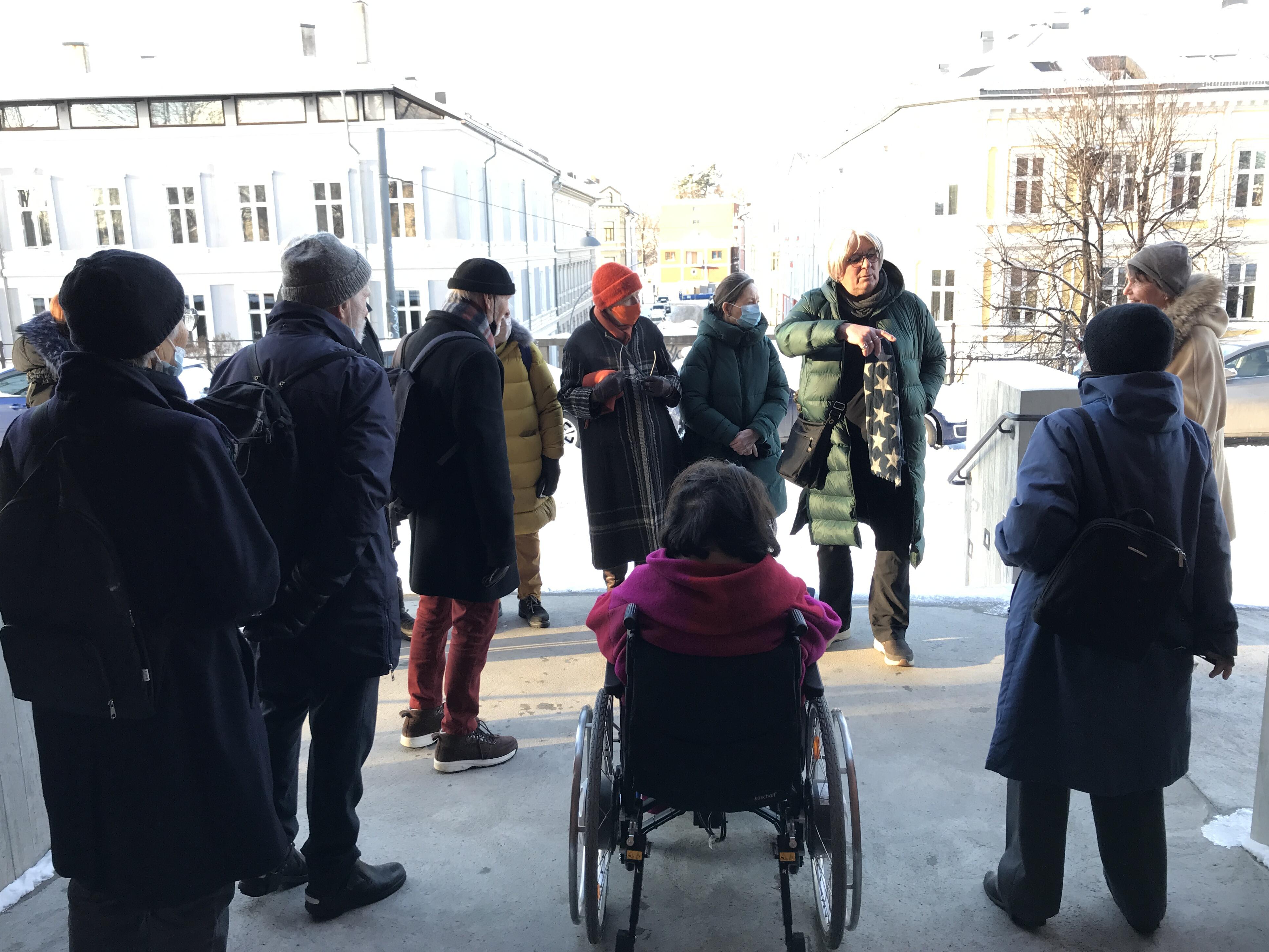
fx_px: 1063
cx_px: 643
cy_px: 465
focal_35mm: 29
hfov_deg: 61.7
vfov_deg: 48.2
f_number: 1.8
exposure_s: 1/100
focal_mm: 3.99
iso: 25
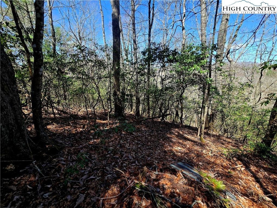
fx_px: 104
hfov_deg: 106.2
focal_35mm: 13
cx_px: 138
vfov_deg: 89.9
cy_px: 104
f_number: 2.2
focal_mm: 2.2
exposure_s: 1/435
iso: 50
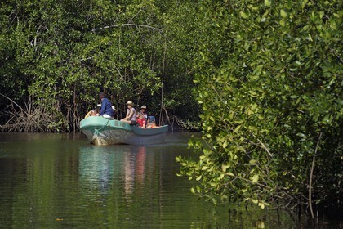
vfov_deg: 6.9
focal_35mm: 200
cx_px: 172
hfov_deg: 10.3
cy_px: 114
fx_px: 1905
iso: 400
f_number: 10
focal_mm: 200
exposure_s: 1/640
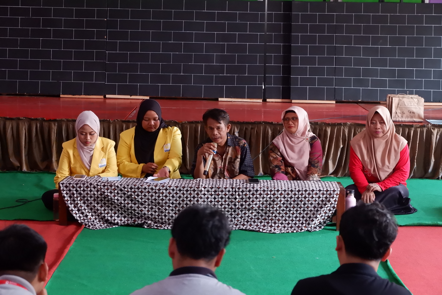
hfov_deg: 27.0
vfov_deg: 18.2
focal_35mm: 75
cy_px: 148
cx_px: 221
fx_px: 921
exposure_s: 1/70
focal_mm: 50
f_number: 5.6
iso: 3200
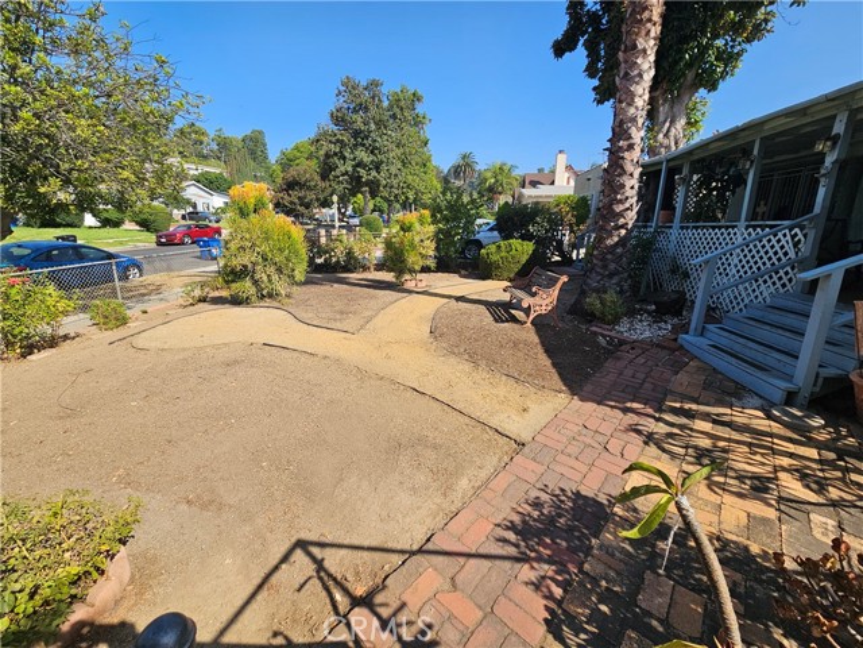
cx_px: 432
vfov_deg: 89.9
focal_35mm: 13
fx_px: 324
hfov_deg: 106.2
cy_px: 324
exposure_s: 1/1449
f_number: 2.2
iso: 50
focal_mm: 2.2
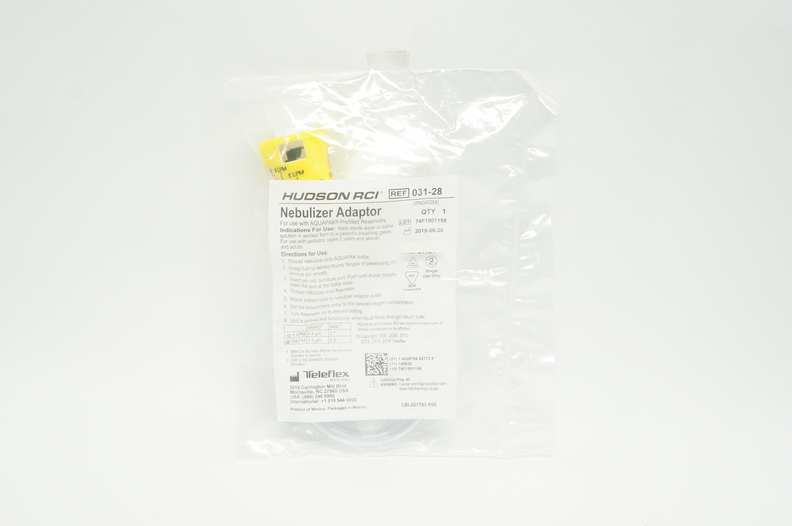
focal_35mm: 36
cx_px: 396
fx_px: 791
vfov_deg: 36.8
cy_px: 263
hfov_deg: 53.2
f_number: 8
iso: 400
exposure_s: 1/30
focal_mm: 24
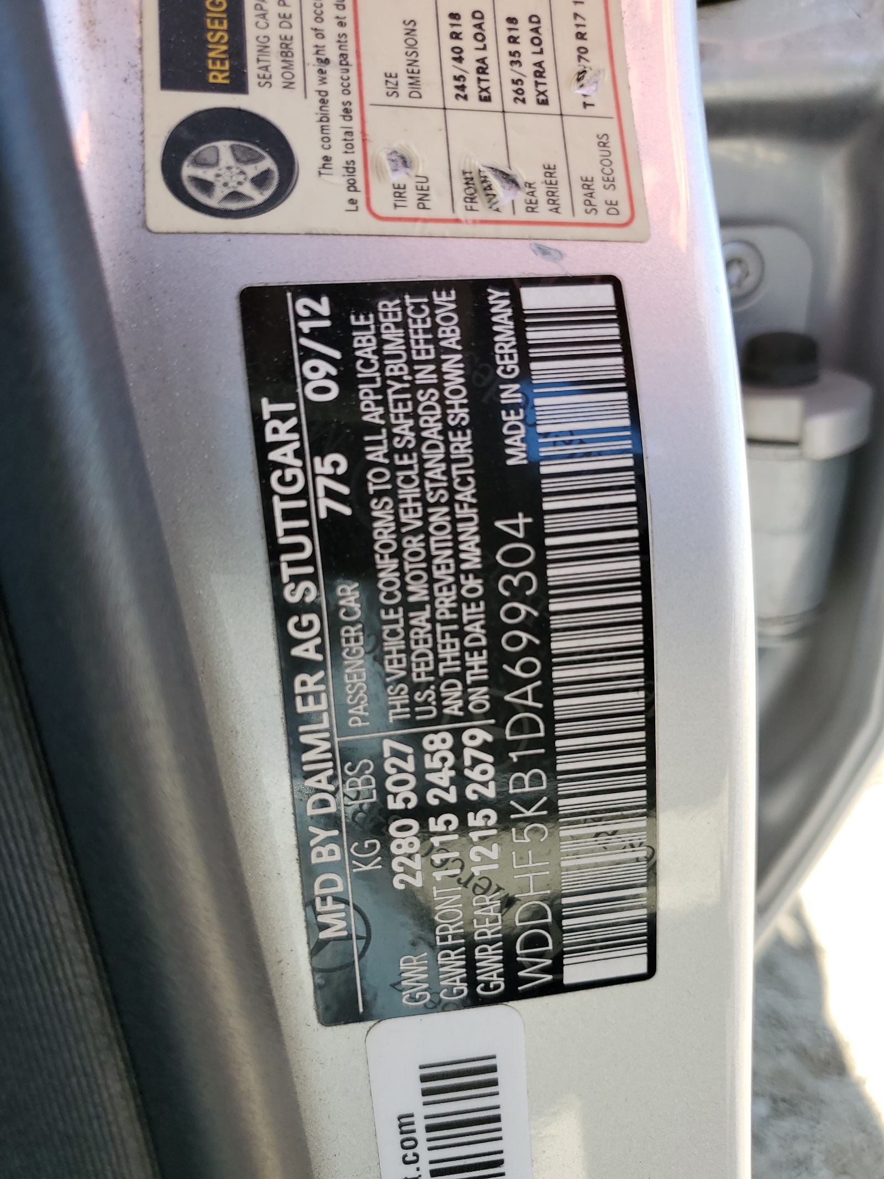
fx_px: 885
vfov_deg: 67.3
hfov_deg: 53.1
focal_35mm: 26
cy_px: 590
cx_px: 442
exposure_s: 1/244
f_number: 1.5
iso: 50
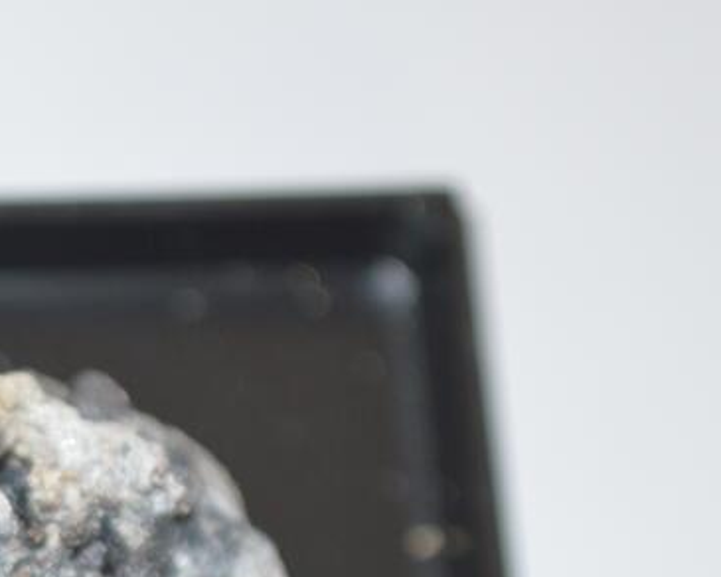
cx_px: -253
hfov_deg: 7.2
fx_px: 5646
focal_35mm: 265
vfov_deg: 5.8
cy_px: 691
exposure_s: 1/20
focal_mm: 55
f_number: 5.6
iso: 400
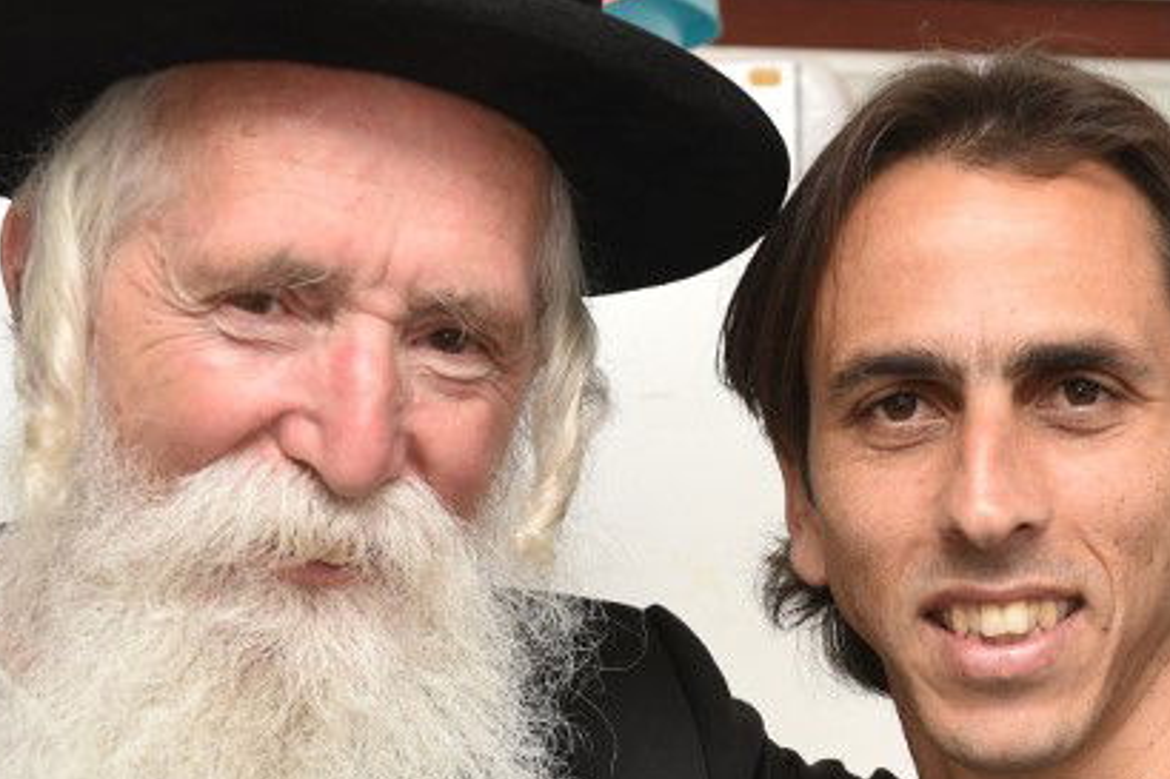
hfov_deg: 13.6
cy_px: 708
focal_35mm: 150
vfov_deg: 9.1
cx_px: 965
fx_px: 4873
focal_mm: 48
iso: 160
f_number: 4.5
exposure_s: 1/250
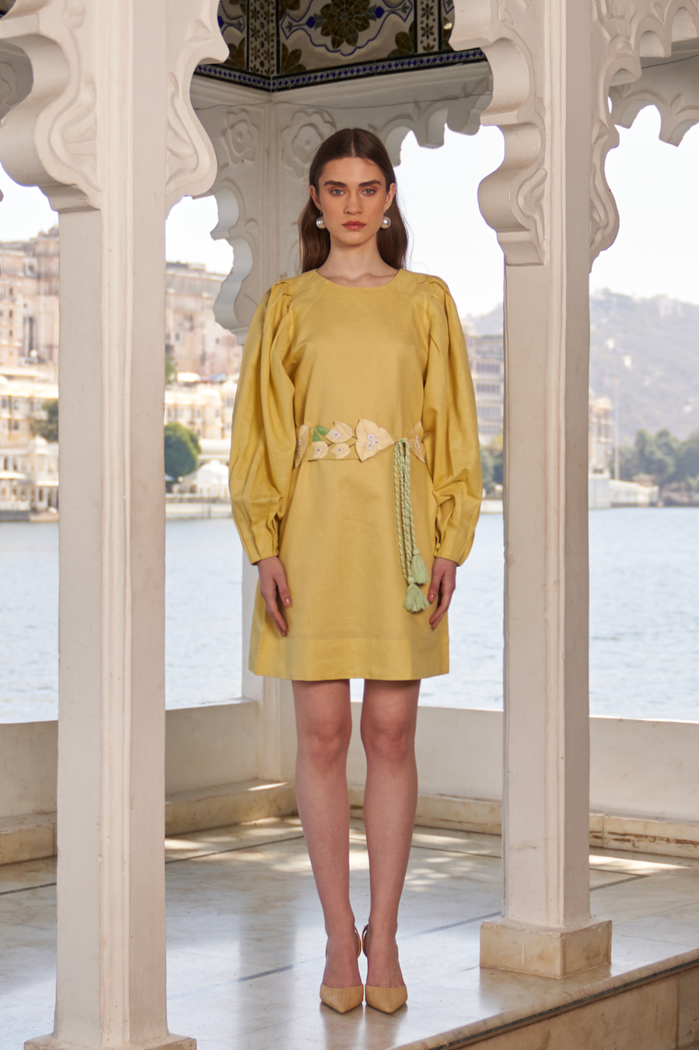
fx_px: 1398
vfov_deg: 41.1
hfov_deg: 28.1
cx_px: 350
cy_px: 525
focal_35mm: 48
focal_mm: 32
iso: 64
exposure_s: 1/800
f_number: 2.8
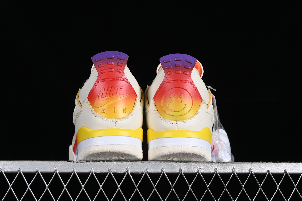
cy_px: 100
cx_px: 151
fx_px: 629
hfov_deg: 27.0
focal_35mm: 75
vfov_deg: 18.2
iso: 160
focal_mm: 50
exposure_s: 1/80
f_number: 8
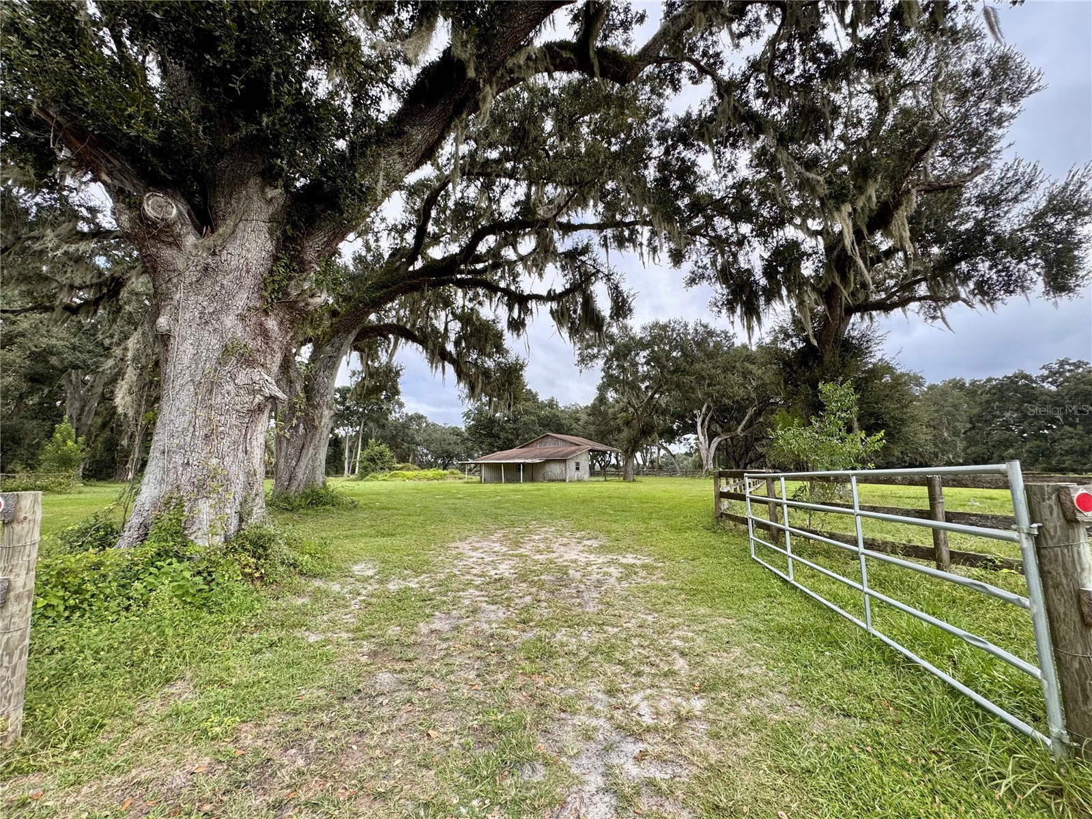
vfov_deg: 85.7
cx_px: 546
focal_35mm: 14
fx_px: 442
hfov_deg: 102.1
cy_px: 410
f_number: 2.2
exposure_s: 1/741
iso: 50
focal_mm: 2.22
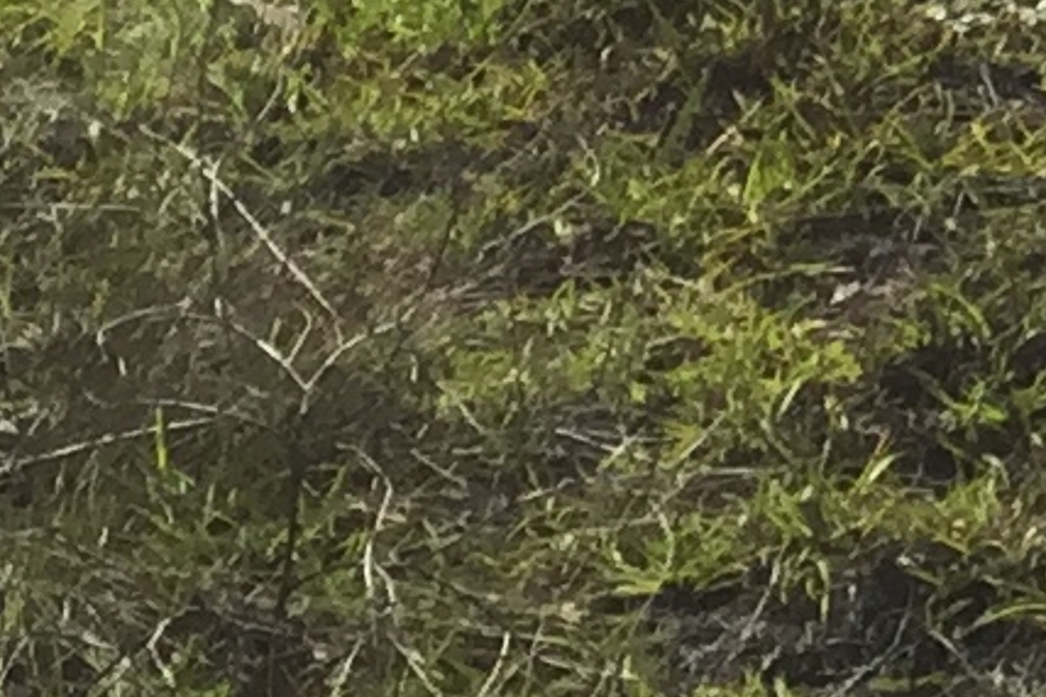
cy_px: -1125
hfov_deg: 7.8
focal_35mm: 230
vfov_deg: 5.7
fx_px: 6680
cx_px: 3094
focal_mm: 4.15
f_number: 2.2
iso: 32
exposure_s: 1/2326
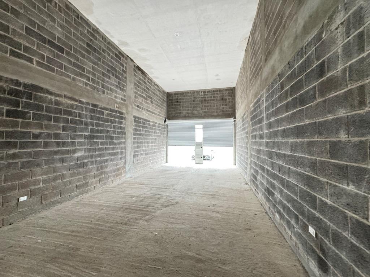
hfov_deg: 102.1
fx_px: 150
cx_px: 185
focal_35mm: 14
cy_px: 138
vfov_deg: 85.7
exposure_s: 1/60
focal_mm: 2.22
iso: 1000
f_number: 2.2
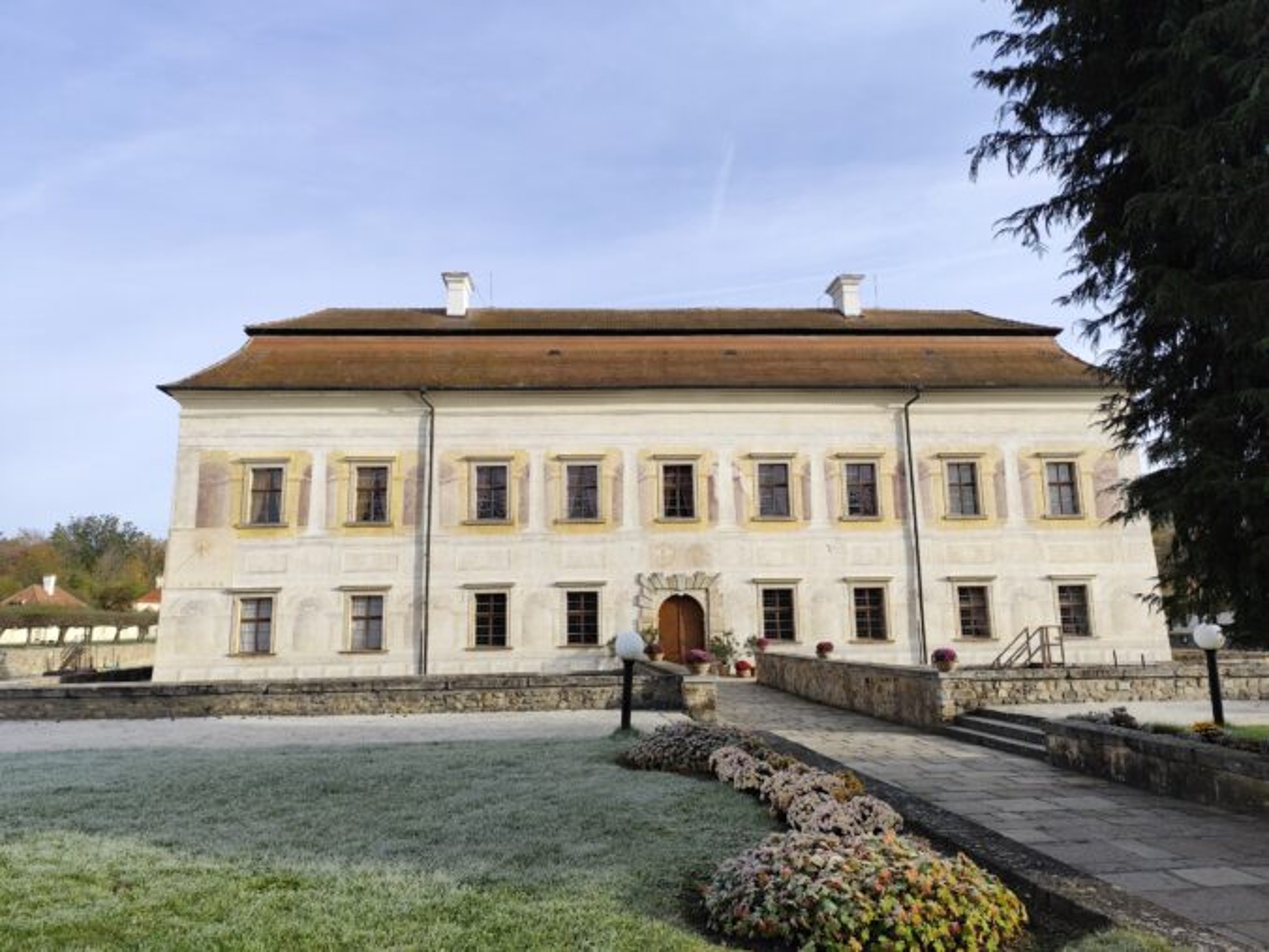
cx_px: 634
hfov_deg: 73.9
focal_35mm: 23
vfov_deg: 58.9
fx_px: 843
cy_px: 476
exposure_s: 1/498
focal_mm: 6.19
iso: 50
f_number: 1.65
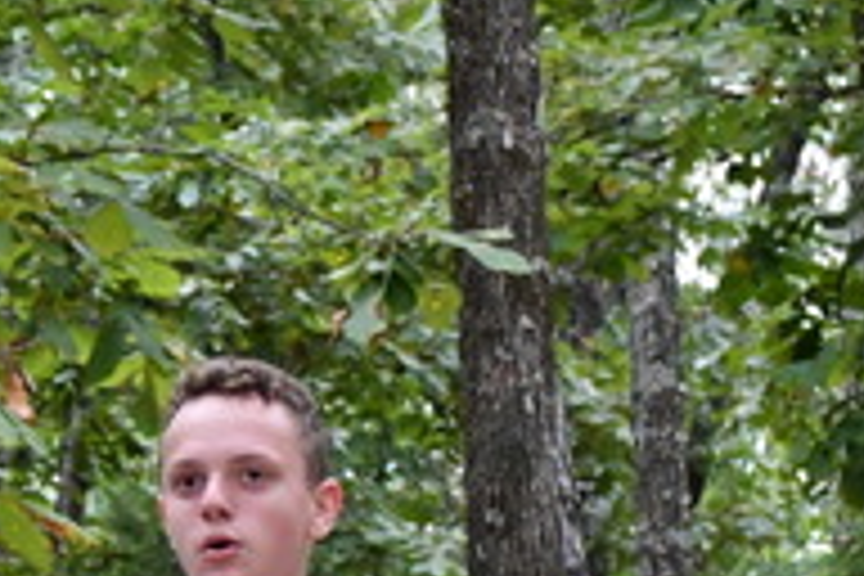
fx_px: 7295
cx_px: 189
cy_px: 992
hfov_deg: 6.8
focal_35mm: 304
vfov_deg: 4.5
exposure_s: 1/500
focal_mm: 38
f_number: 4.2
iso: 2500
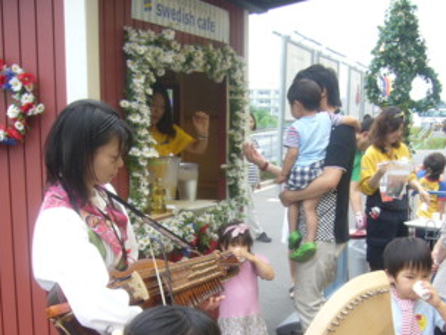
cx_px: 244
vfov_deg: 27.8
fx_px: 671
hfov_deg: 36.7
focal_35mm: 52
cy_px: 235
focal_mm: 5.8
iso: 80
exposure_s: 1/160
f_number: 2.8
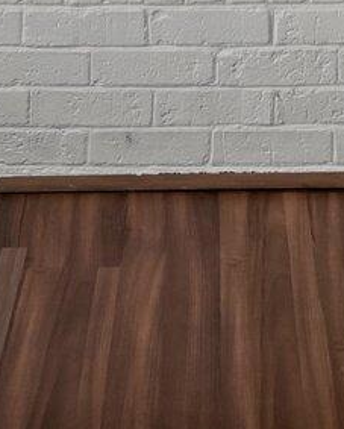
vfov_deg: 15.2
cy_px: -489
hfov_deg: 16.2
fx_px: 1207
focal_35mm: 95
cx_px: 245
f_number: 9
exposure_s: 1/4
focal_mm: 14
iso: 400
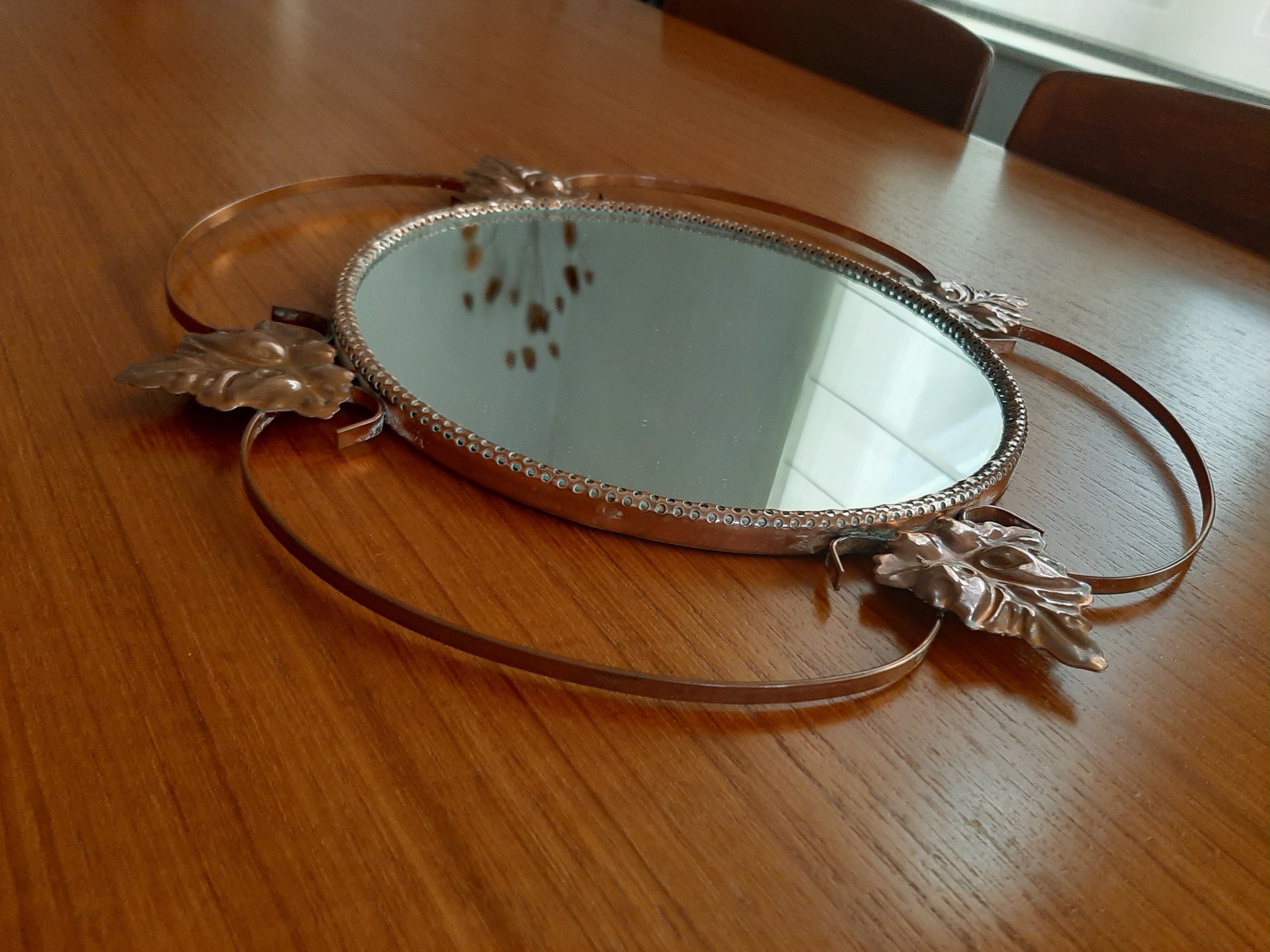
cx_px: 635
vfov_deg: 53.1
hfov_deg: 67.3
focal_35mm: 26
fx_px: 954
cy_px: 476
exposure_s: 1/50
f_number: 1.7
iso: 160
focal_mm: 3.93
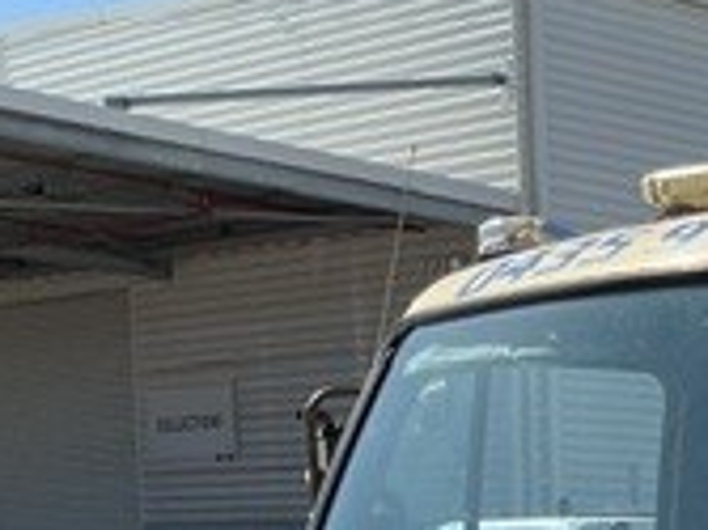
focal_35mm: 111
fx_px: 2269
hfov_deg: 15.3
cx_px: 1268
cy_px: 882
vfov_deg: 12.4
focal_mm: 3
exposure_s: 1/1250
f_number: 1.8
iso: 16
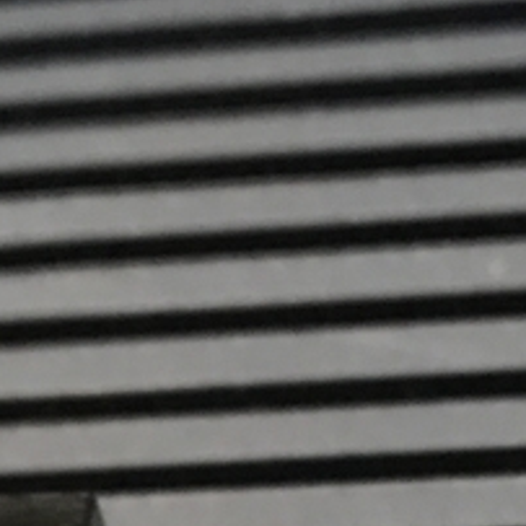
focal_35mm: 146
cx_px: 422
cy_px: 1052
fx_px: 2510
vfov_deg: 10.9
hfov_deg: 11.9
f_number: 1.8
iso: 100
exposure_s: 1/7
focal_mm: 3.99
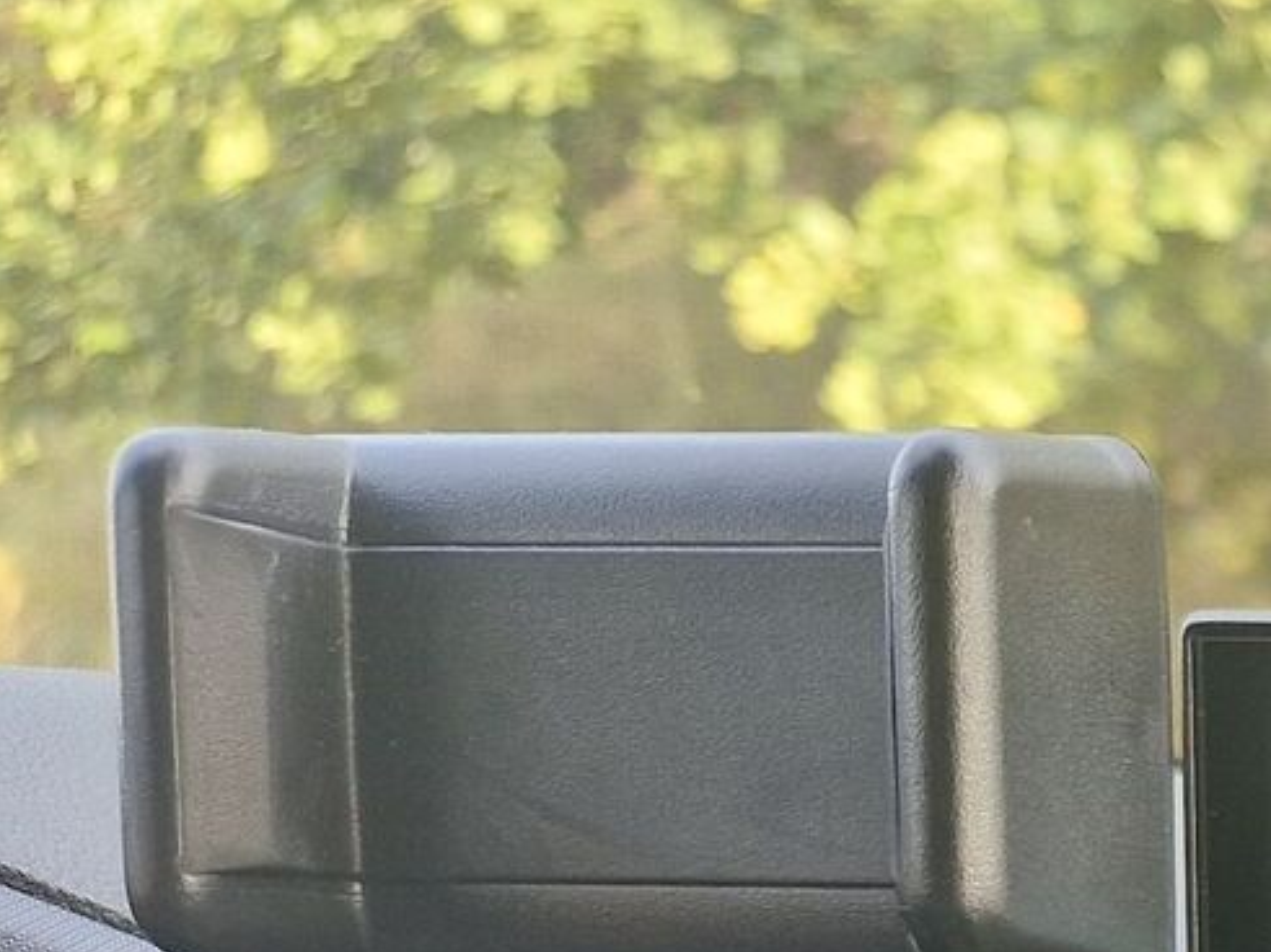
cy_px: 1441
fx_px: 3304
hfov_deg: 17.0
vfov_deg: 15.2
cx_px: 2436
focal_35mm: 90
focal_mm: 5.54
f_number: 1.8
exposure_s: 1/180
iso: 125
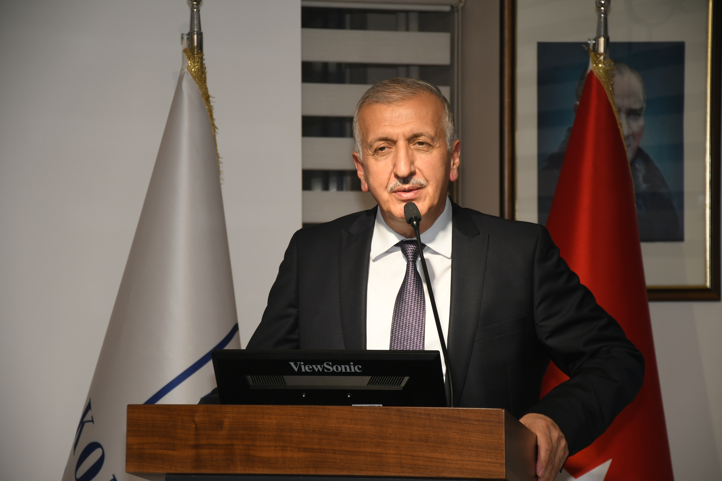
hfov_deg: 15.2
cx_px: 361
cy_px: 240
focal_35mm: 135
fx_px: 2707
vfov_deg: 10.2
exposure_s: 1/125
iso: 400
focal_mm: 90
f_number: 5.3
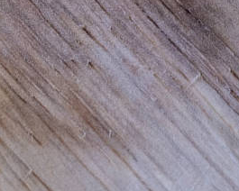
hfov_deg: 5.7
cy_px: -341
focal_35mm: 340
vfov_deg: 4.4
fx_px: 2405
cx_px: 42
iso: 1000
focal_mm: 50
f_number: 6.3
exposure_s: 1/80
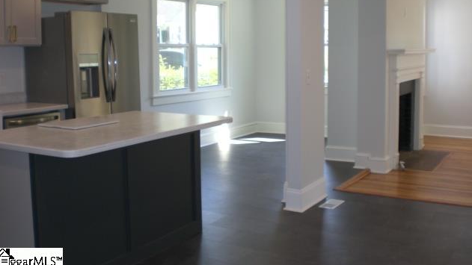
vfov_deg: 28.2
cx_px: 233
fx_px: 526
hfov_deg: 48.4
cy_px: 91
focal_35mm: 42
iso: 100
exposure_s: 1/60
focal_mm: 6.3
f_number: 3.1
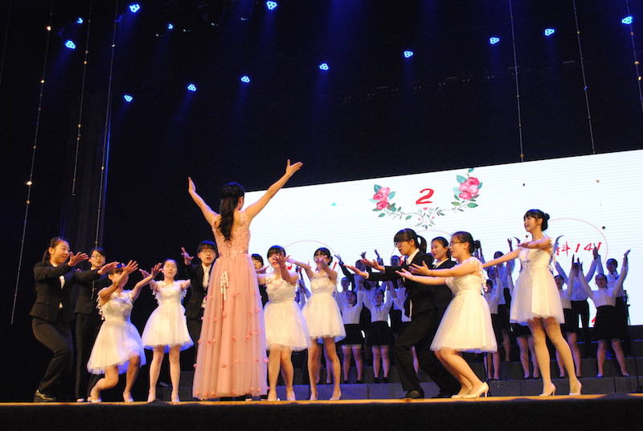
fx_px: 644
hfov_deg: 53.1
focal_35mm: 36
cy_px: 216
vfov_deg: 37.0
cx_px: 322
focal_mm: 24
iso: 1600
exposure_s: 1/160
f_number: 5.6
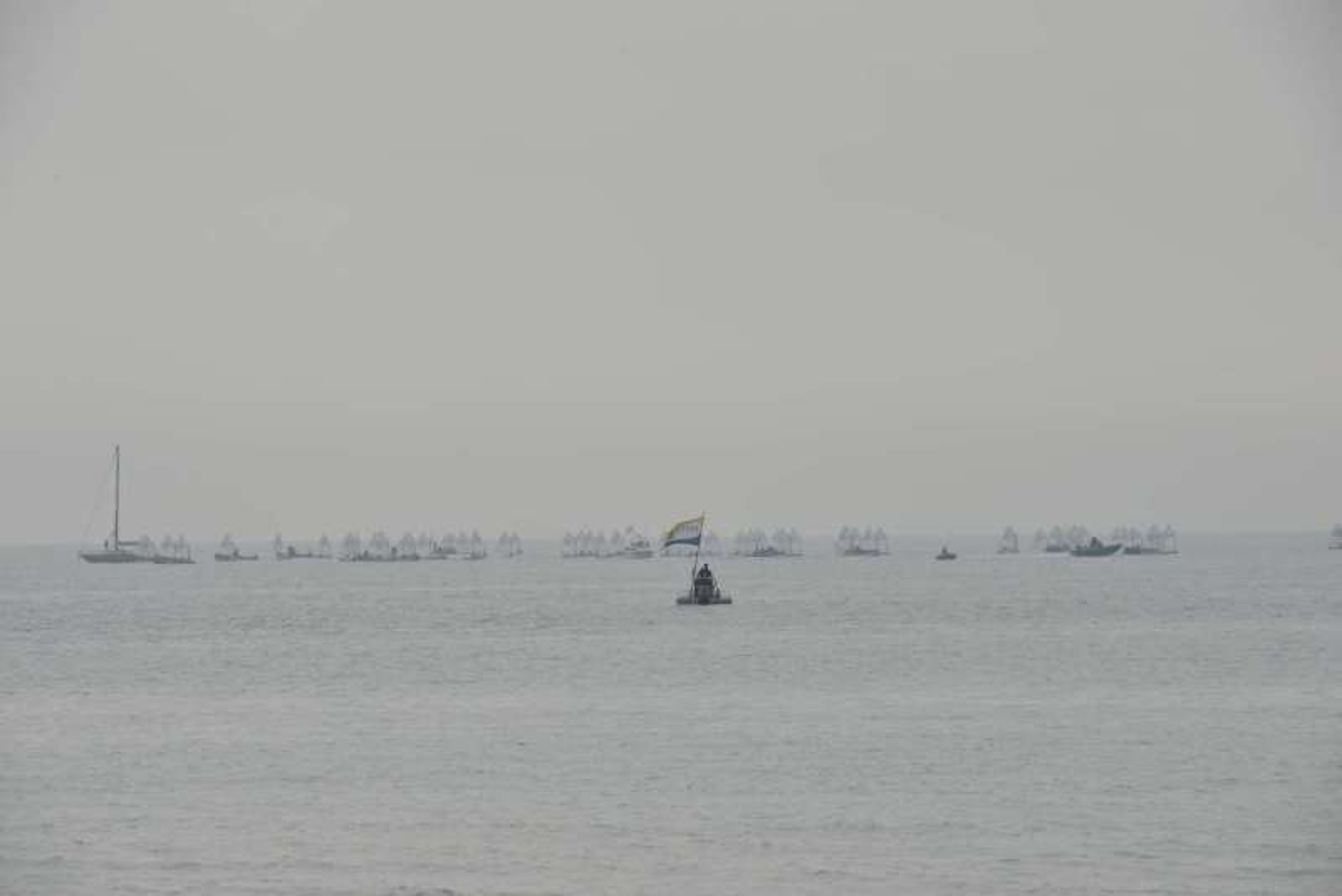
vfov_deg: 6.9
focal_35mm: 200
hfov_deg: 10.3
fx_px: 7458
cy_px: 448
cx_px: 671
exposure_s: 1/320
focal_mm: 200
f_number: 13
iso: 125
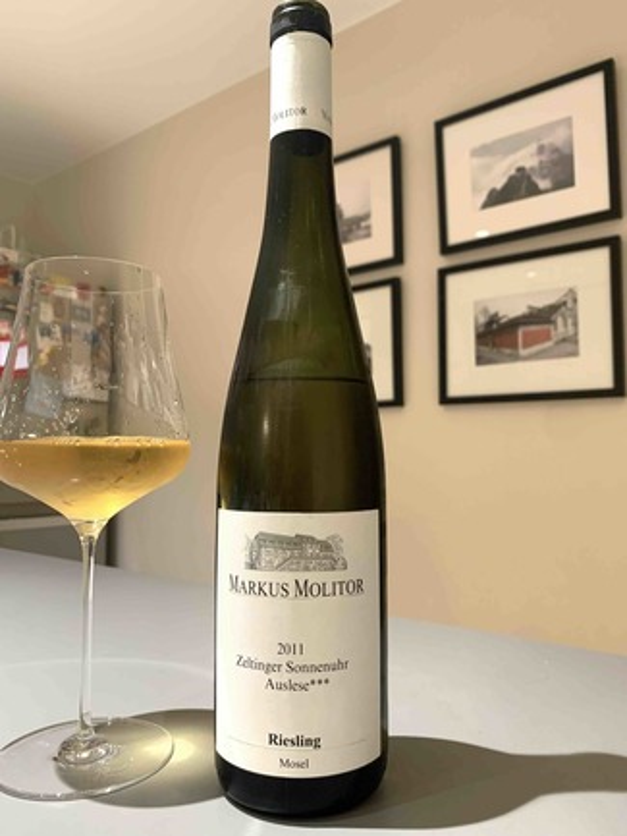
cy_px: 418
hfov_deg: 53.1
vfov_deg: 67.3
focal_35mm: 26
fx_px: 628
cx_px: 314
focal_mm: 4.25
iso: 250
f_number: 1.8
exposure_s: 1/50
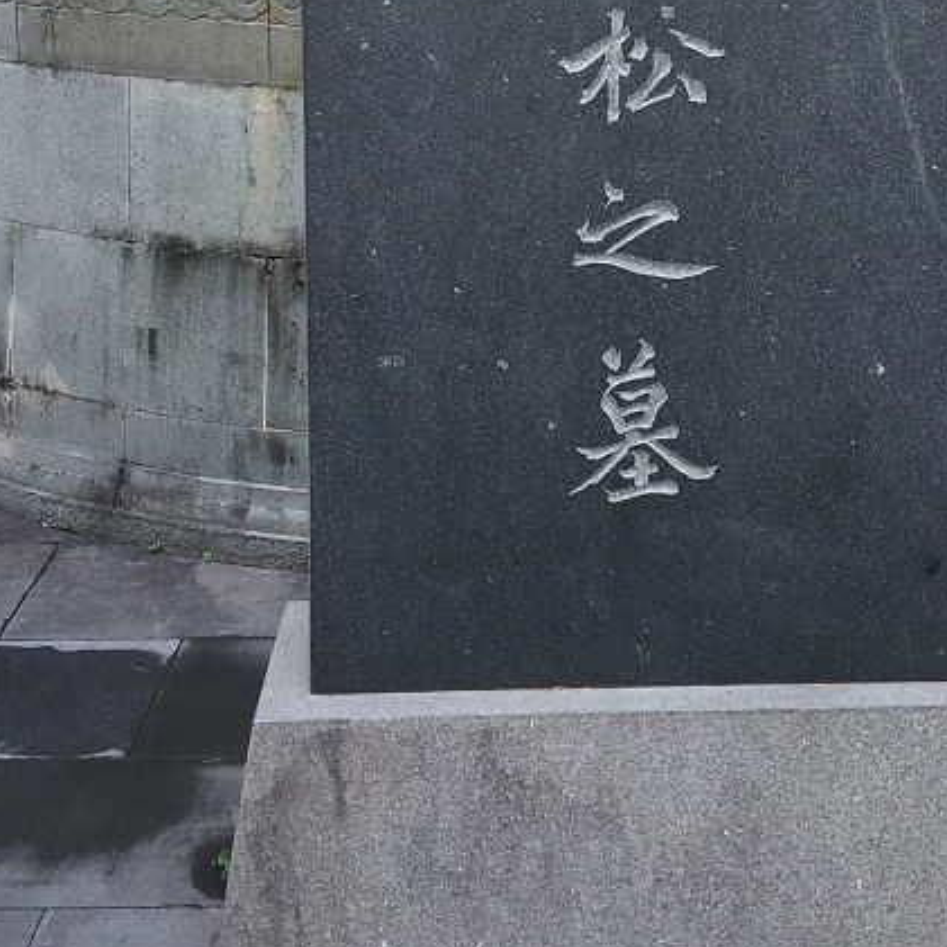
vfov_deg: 21.3
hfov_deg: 23.6
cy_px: -299
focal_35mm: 73
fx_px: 2259
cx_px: 603
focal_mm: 4.15
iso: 32
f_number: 2.2
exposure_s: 1/136
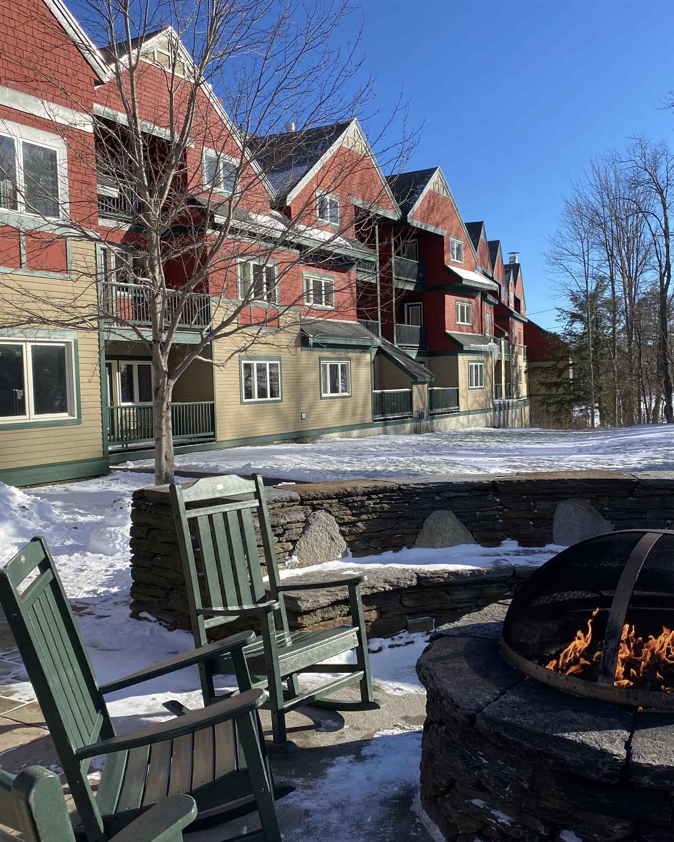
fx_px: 848
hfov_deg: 43.3
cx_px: 352
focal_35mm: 34
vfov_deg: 52.8
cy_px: 422
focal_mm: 4.25
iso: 32
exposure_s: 1/2105
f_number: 1.8
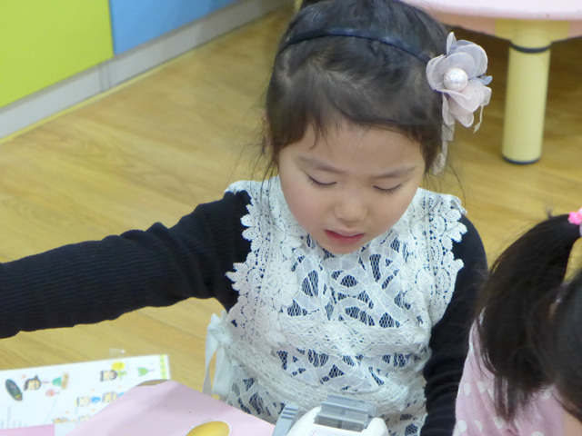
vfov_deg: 16.4
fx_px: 1513
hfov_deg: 21.8
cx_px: 291
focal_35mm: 90
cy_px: 218
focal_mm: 17.7
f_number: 2.3
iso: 1600
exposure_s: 1/400
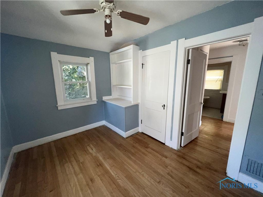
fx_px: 99
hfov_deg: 106.2
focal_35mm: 13
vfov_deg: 89.9
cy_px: 98
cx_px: 132
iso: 80
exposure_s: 1/121
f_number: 1.8
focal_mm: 1.57
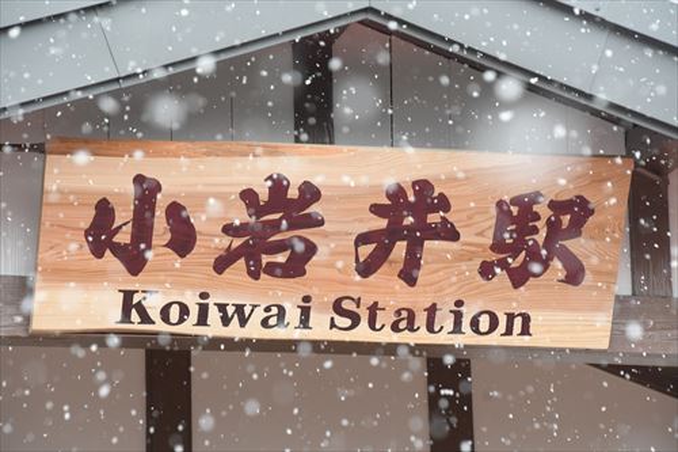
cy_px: 226
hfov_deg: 12.5
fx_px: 3106
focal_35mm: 165
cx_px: 339
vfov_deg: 8.3
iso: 2000
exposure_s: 1/250
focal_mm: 110
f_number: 8
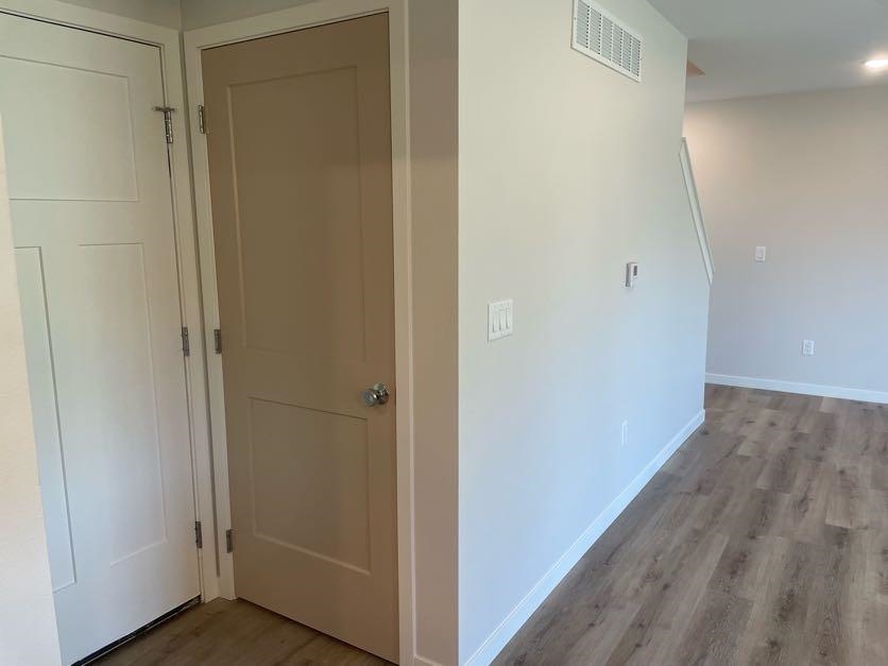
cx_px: 444
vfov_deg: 53.1
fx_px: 667
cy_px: 333
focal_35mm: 26
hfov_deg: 67.3
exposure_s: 1/120
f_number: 1.6
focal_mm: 4.2
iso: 100
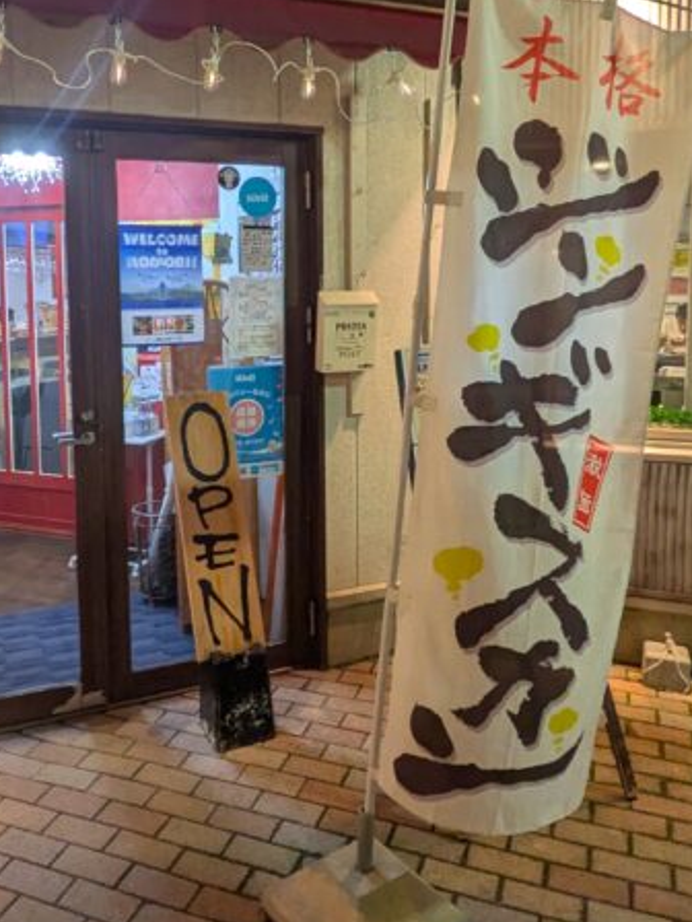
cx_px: 287
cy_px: 352
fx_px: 853
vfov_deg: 56.2
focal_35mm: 32
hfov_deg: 44.0
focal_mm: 1.83
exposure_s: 1/40
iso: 161
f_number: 2.2
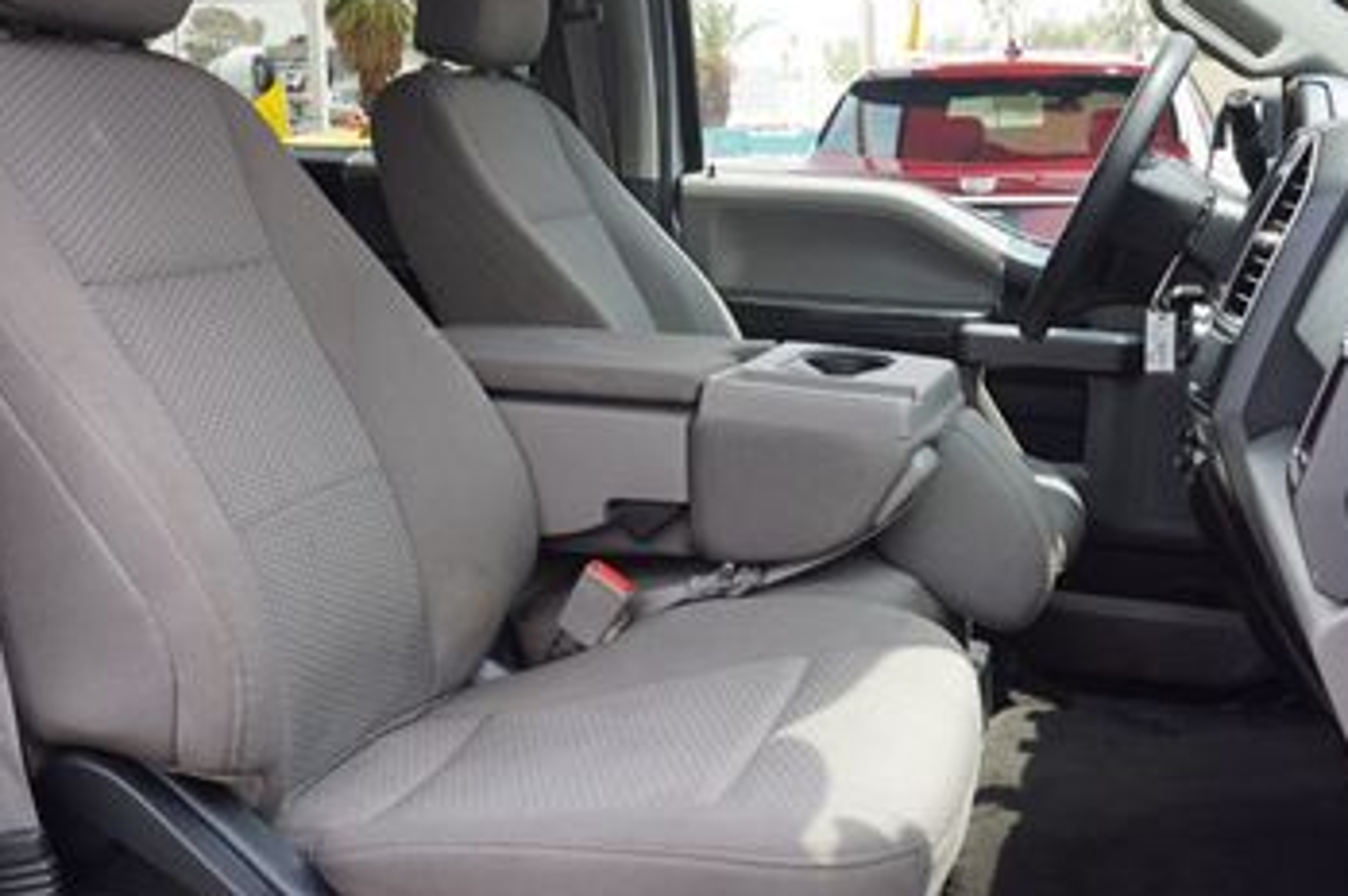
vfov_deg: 30.4
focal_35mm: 44
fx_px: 1646
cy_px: 425
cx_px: 664
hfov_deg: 44.5
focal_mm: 16
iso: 100
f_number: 6.3
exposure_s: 1/80
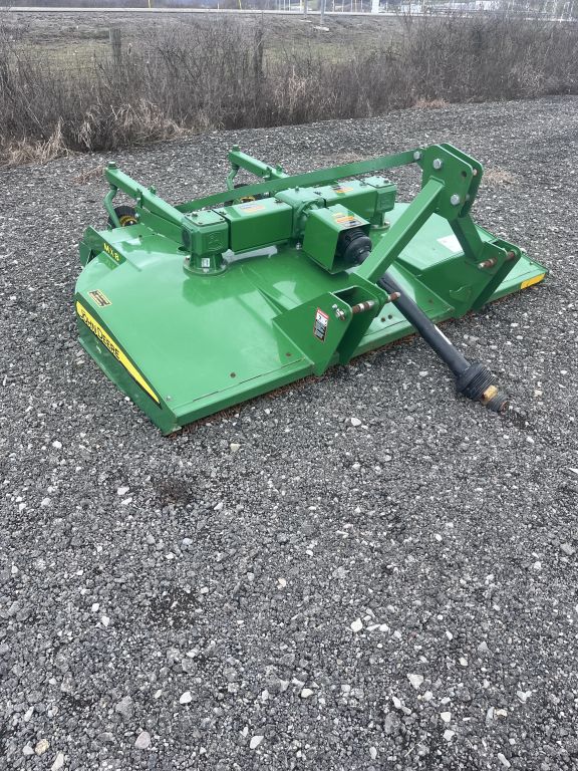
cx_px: 289
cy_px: 386
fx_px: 579
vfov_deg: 67.3
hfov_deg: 53.1
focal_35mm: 26
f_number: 1.6
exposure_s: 1/359
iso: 50
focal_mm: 5.1
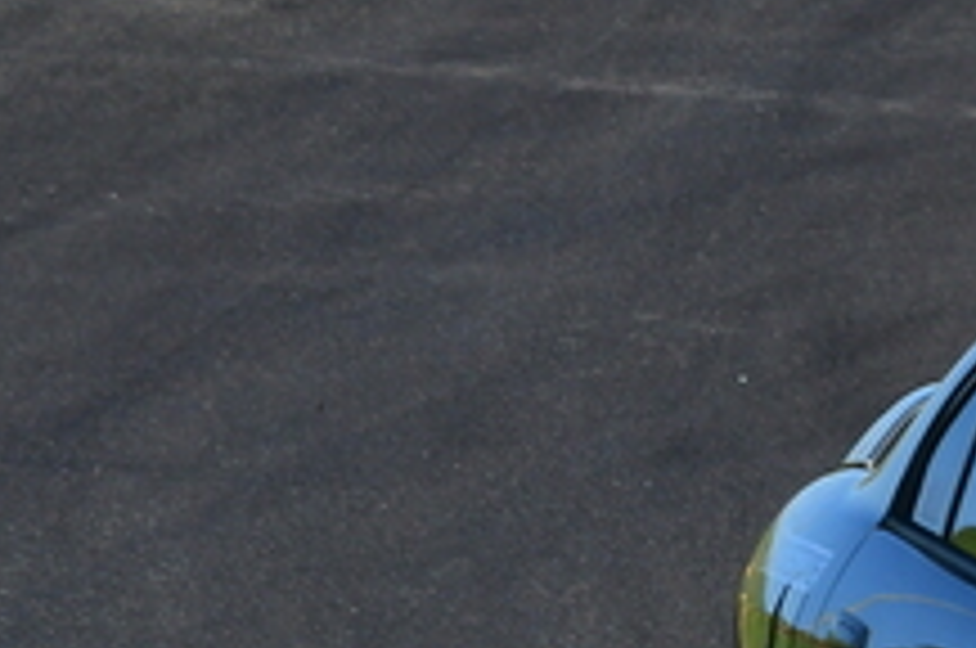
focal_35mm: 1772
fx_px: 47969
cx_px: 1403
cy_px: 254
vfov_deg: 0.8
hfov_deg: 1.2
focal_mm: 320
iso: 500
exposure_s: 1/640
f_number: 11
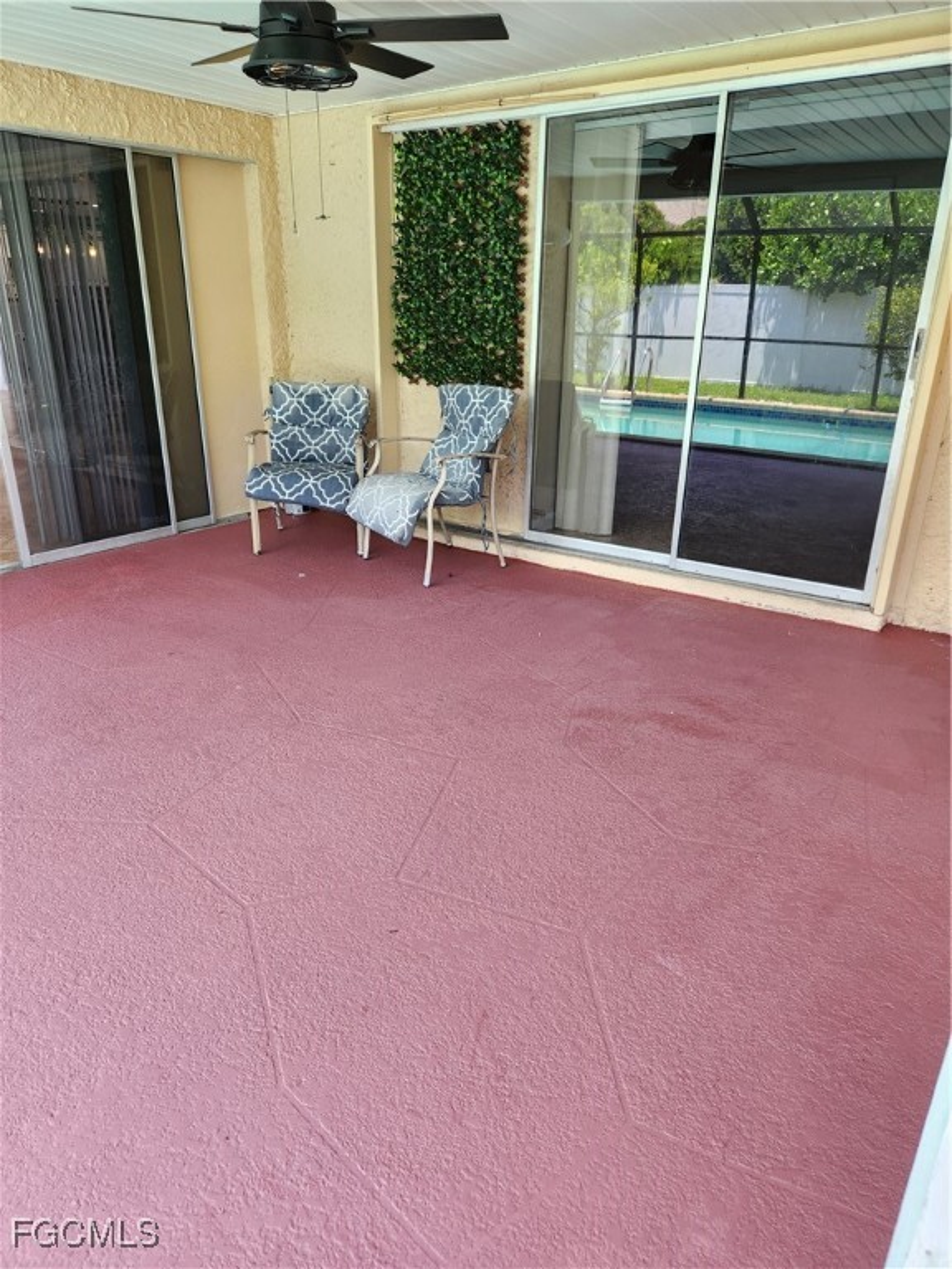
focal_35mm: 23
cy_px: 634
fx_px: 843
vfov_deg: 73.9
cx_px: 476
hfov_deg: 58.9
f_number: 1.8
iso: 125
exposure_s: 1/180
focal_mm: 5.4
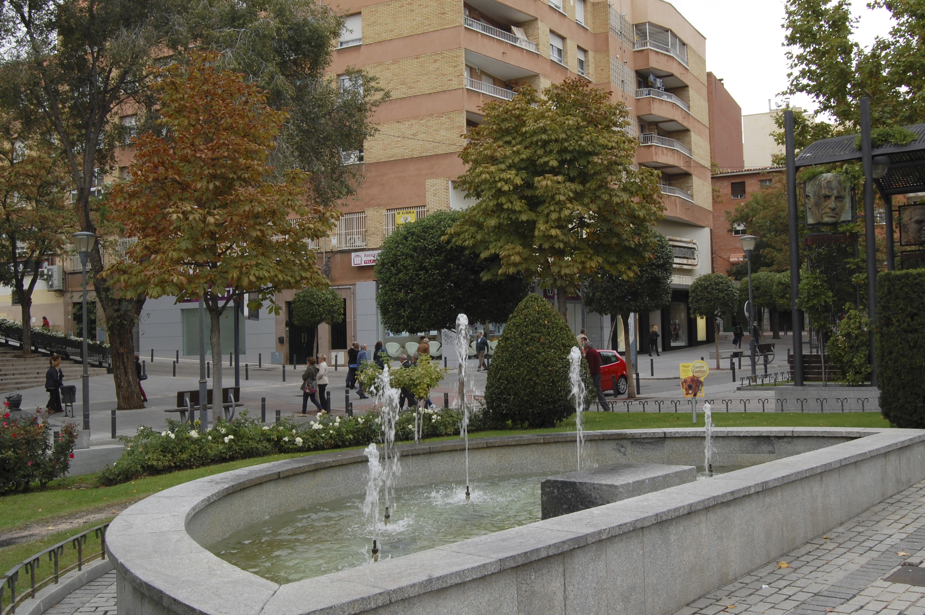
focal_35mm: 36
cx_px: 462
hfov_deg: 53.2
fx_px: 924
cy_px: 308
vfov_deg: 36.8
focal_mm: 24
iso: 400
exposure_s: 1/100
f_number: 16
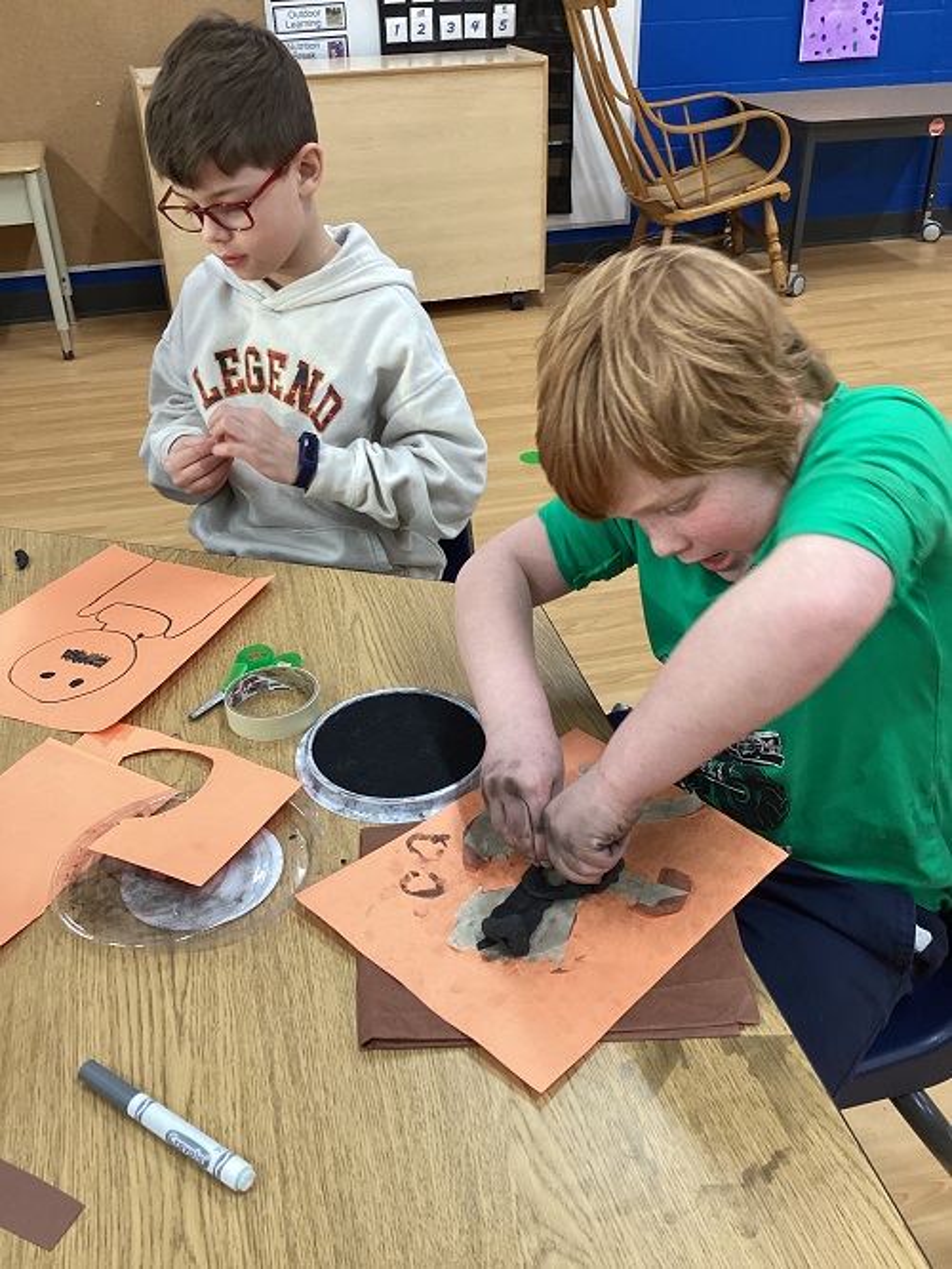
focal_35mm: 31
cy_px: 634
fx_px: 1136
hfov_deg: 45.5
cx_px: 476
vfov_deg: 58.3
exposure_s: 1/50
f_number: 2.4
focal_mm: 3.3
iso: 100
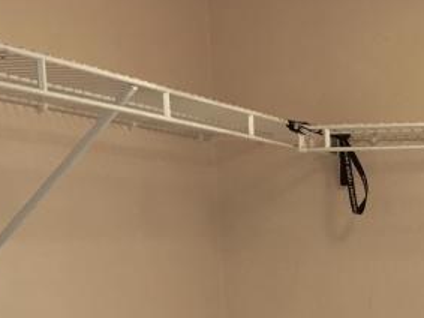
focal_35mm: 82
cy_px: 435
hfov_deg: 22.4
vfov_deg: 16.8
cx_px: 481
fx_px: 1004
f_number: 2.2
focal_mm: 4.15
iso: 80
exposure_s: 1/33
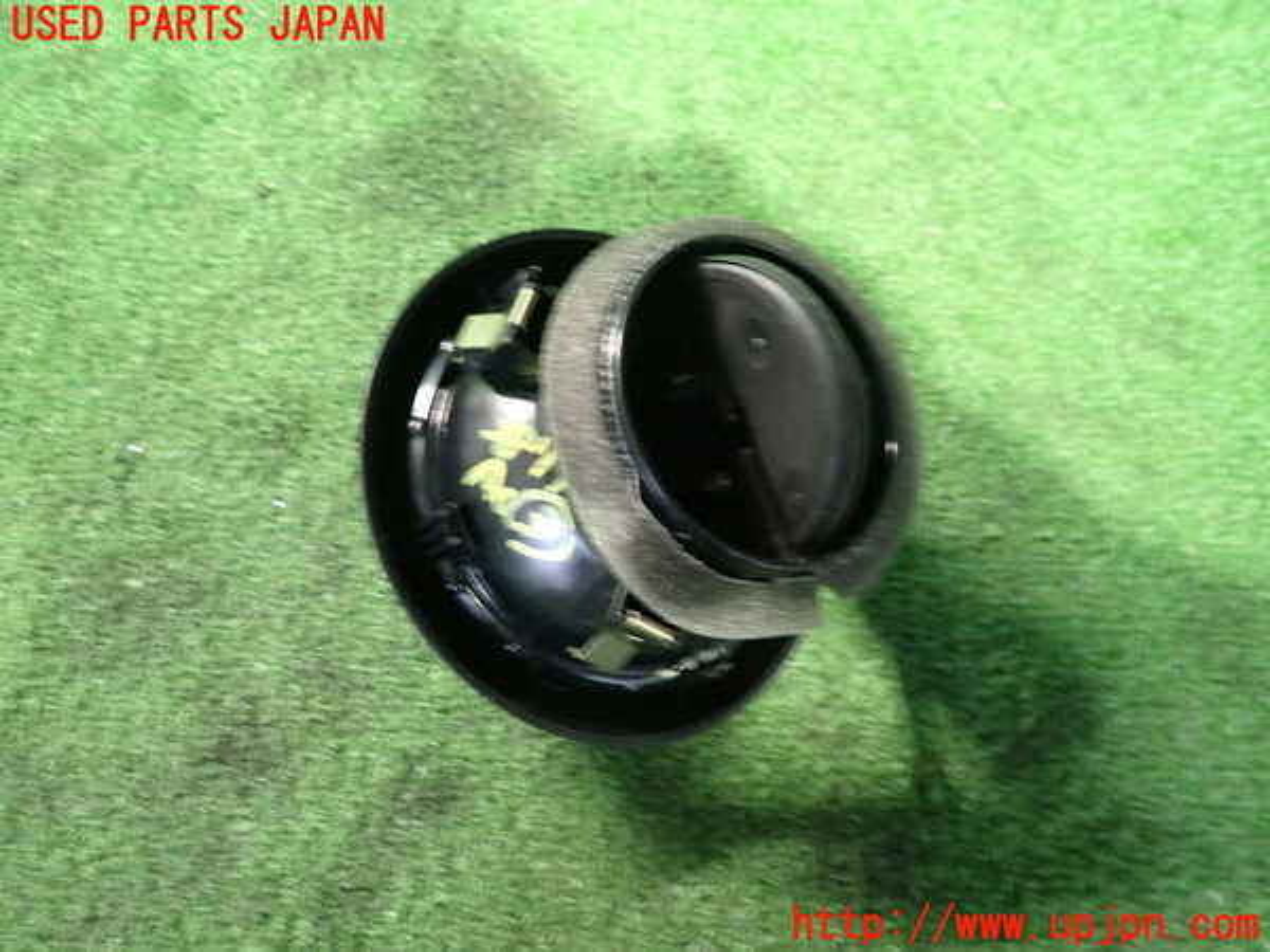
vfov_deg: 54.9
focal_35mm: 25
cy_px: 476
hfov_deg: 69.4
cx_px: 635
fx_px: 917
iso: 800
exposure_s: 1/15
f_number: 2
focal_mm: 4.5
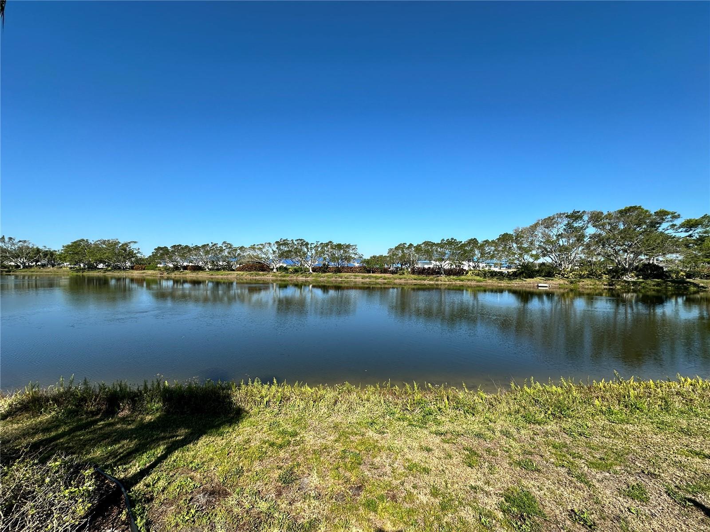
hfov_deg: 102.1
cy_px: 266
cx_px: 355
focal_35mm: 14
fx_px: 287
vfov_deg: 85.7
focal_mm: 2.22
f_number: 2.2
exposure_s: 1/2092
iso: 50
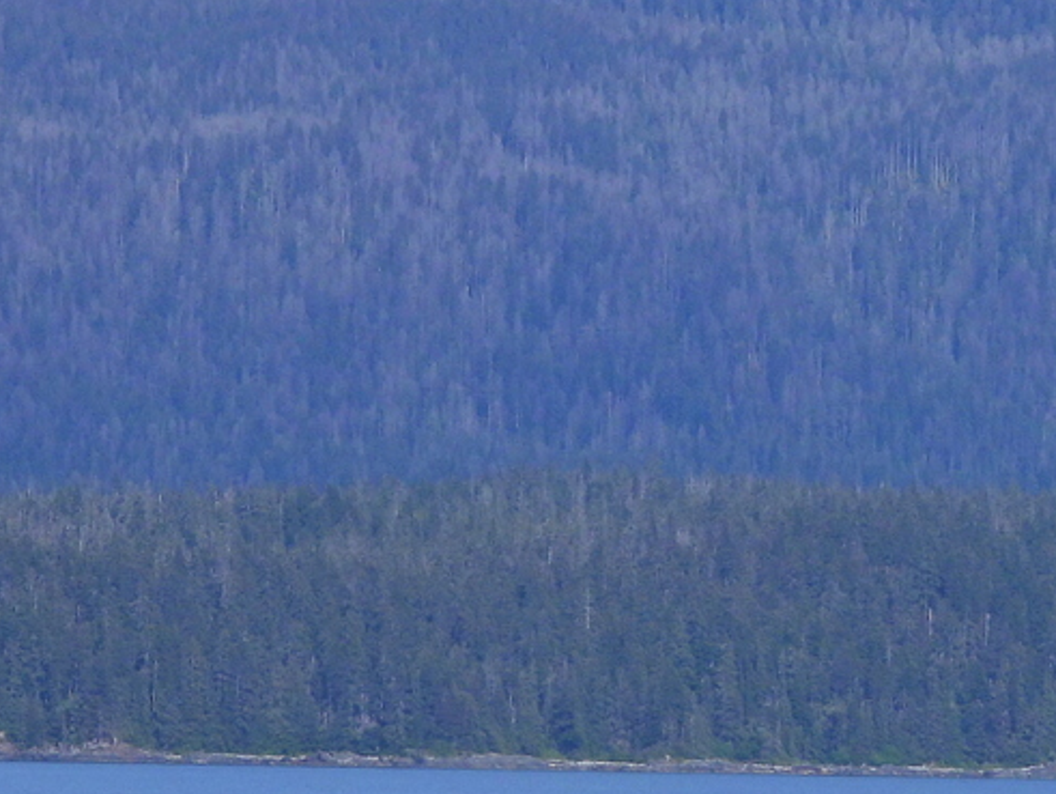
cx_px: 727
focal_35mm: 521
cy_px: -125
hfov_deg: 3.8
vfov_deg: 2.9
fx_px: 15905
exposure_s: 1/1250
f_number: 4.5
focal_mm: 35.7
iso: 100
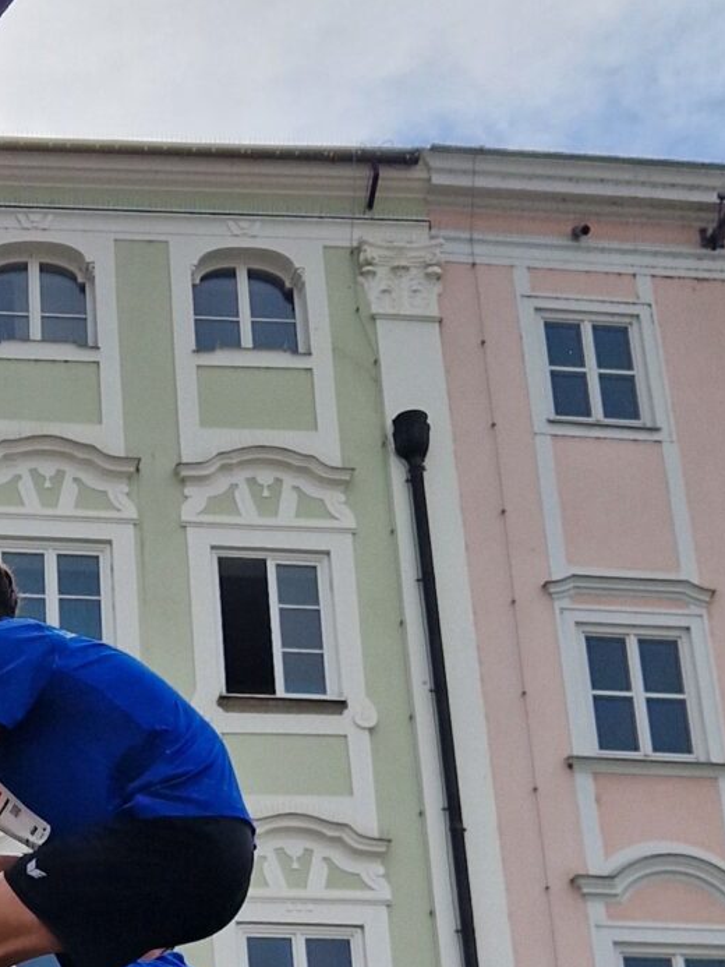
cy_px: 868
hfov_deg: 17.0
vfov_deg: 22.5
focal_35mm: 85
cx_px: -6
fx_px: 2373
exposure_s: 1/2376
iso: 50
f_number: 1.8
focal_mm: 5.4
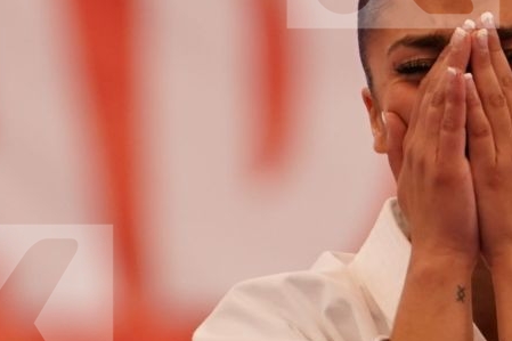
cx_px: 393
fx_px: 17102
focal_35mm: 1203
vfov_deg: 1.1
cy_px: 328
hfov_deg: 1.7
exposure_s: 1/500
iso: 640
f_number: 2.8
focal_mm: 200
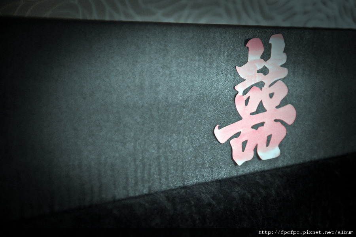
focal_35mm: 75
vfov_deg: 18.1
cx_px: 178
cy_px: 118
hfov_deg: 27.0
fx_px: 741
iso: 2500
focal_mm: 50
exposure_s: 1/640
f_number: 2.8
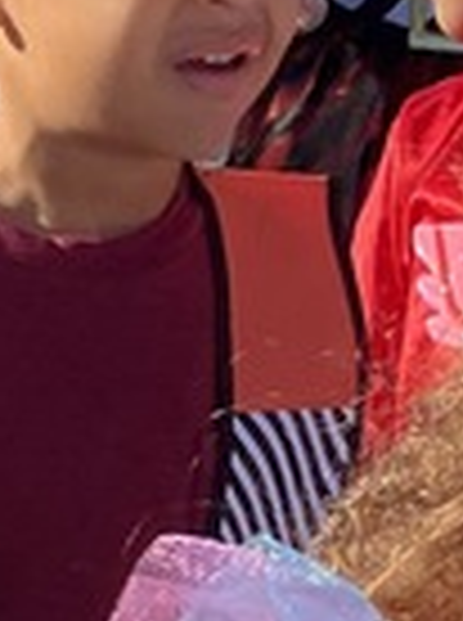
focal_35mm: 387
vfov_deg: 5.1
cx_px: 337
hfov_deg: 3.8
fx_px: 6923
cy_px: 414
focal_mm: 6
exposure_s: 1/695
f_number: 2
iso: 32
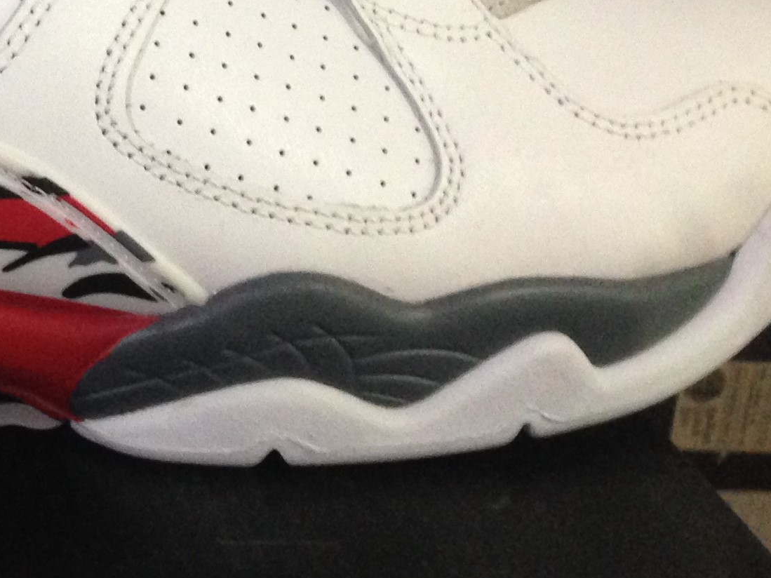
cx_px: -227
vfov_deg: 14.2
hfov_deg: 18.6
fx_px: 2183
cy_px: -259
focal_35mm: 98
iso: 250
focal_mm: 4.12
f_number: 2.4
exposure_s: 1/20
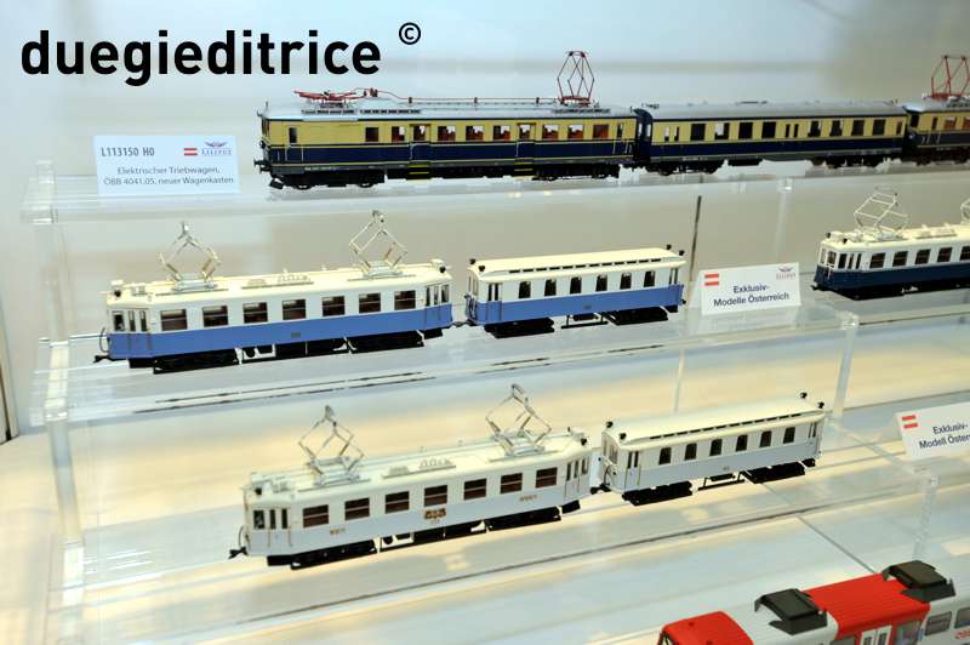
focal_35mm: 35
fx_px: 942
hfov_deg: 54.5
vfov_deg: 37.8
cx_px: 485
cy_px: 322
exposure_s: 1/80
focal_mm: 35
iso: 800
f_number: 8
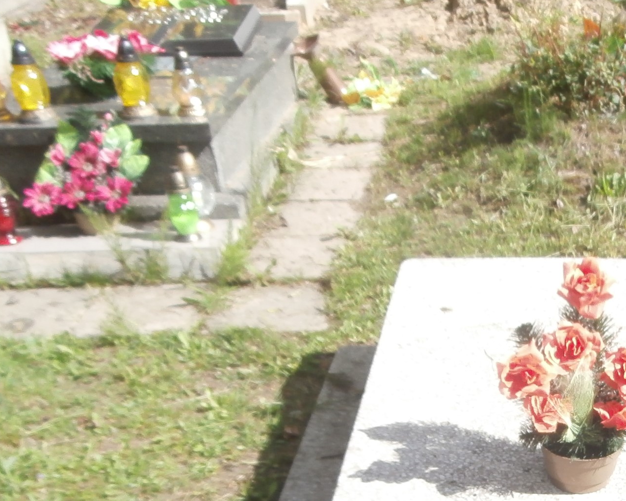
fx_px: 1019
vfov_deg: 26.0
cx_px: 517
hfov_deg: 33.0
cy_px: 516
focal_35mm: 55
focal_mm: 4.2
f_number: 3
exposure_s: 1/500
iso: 100
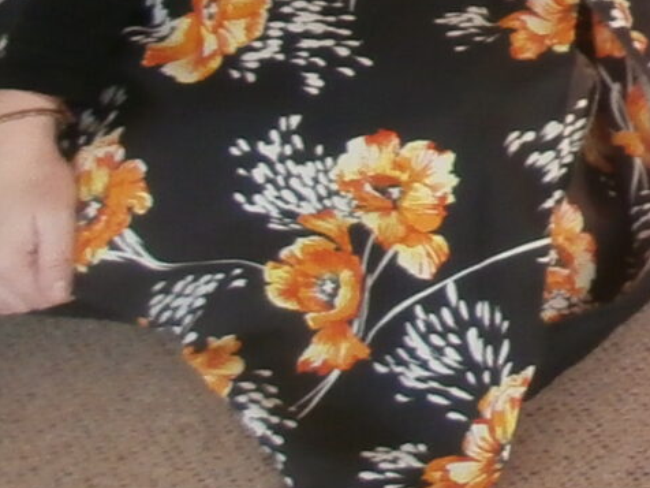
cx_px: 1680
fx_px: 2422
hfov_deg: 11.7
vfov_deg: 10.2
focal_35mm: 129
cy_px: -619
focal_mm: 4.2
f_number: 3
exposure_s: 1/50
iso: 100
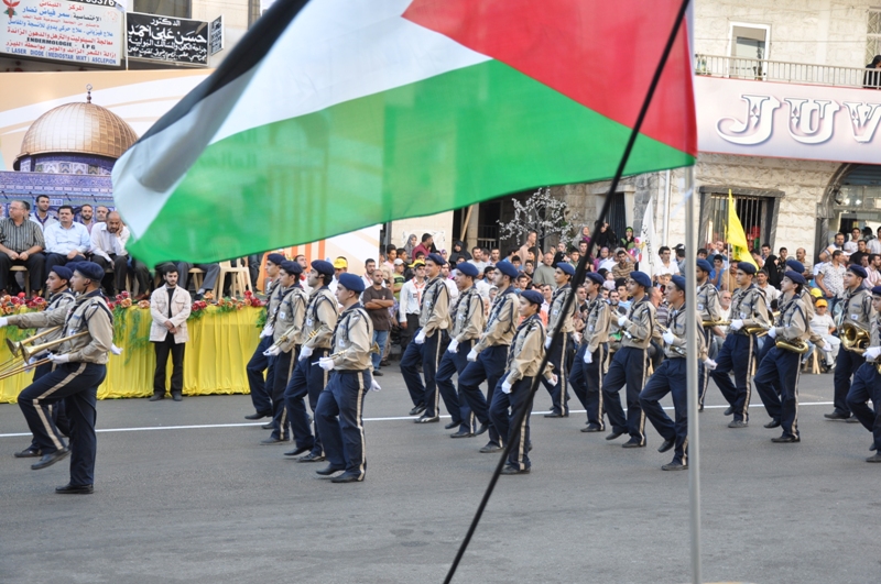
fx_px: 1246
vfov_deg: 26.4
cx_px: 440
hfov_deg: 38.9
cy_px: 292
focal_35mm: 51
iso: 320
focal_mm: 34
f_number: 5.6
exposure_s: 1/125
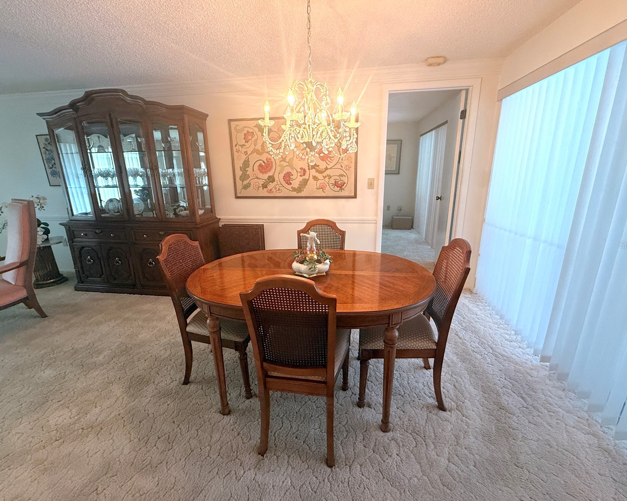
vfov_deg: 84.0
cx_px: 316
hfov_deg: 96.8
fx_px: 278
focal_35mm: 15
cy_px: 244
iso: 250
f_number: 2.2
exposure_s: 1/120
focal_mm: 2.22
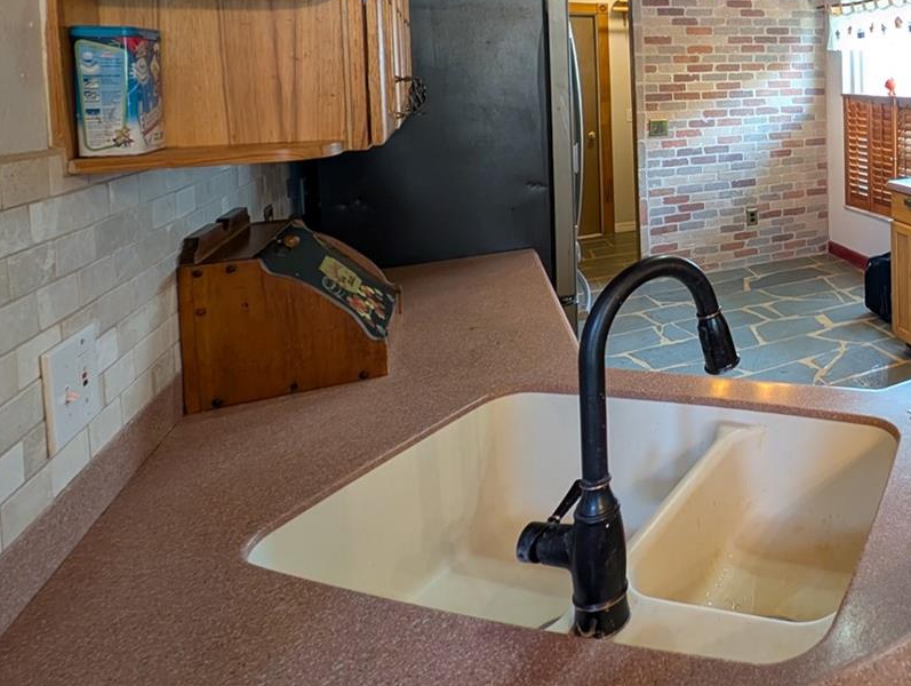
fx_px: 632
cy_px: 103
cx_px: 866
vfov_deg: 51.9
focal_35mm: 24
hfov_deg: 57.9
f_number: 1.95
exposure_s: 1/24
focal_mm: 2.23
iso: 86
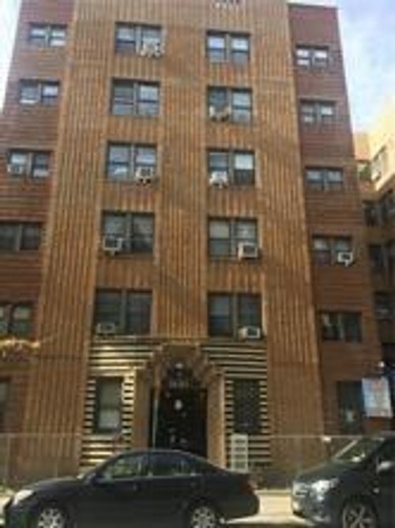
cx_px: 198
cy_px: 264
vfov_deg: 61.7
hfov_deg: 48.1
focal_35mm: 29
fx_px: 442
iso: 25
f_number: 2.2
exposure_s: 1/283
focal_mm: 4.15
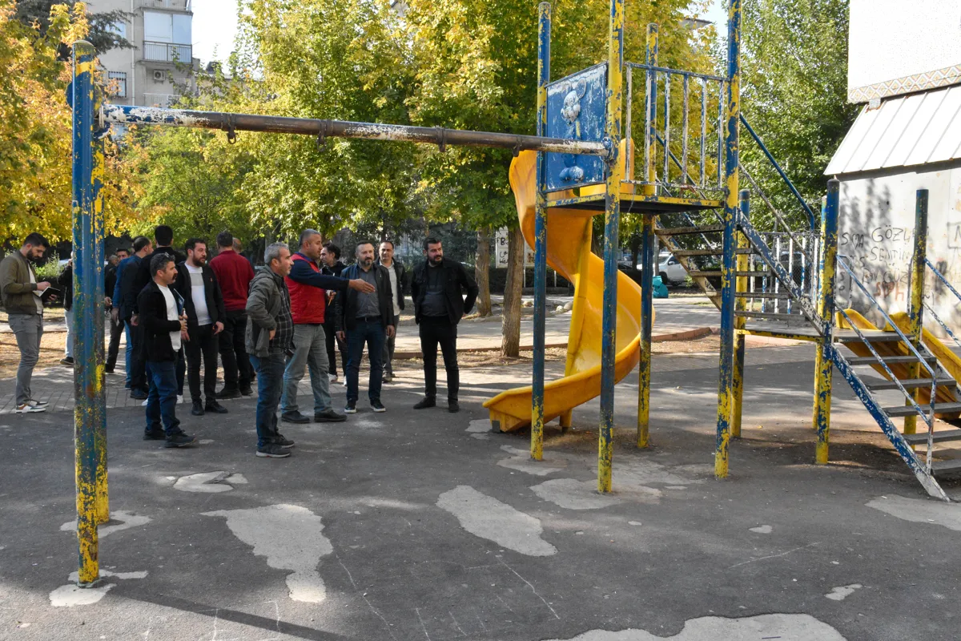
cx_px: 480
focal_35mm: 30
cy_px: 320
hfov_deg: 61.9
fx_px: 801
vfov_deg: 43.6
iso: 3200
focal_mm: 20
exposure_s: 1/800
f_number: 14
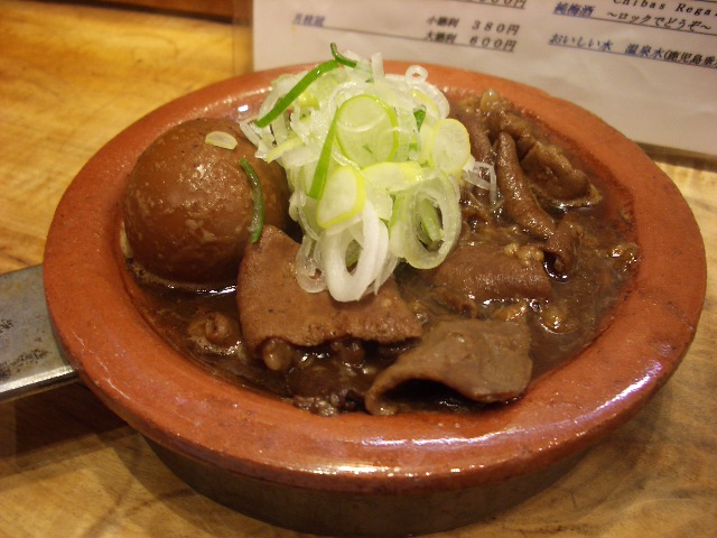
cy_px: 269
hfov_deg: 52.6
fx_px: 725
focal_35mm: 35
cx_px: 358
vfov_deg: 40.7
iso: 100
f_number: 2.6
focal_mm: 5.8
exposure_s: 1/5
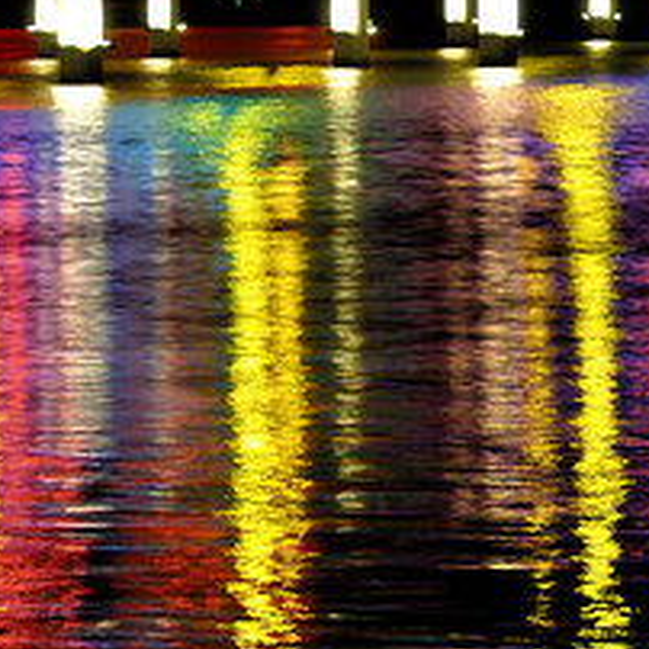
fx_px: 4497
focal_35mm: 212
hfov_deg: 8.2
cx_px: -71
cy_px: 40
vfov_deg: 8.2
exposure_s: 1
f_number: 4.8
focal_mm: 42
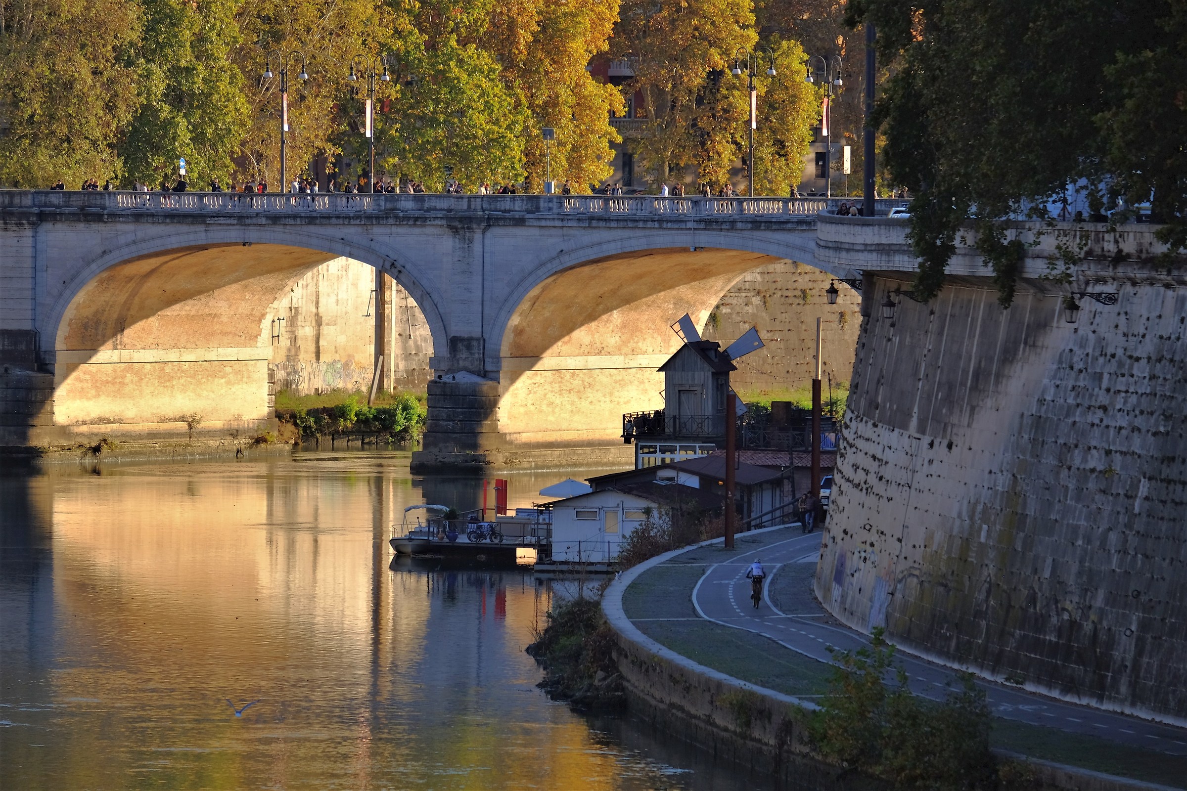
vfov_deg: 4.6
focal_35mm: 300
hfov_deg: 6.9
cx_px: 594
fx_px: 9891
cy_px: 396
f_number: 6.4
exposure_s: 1/400
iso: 250
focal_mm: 200
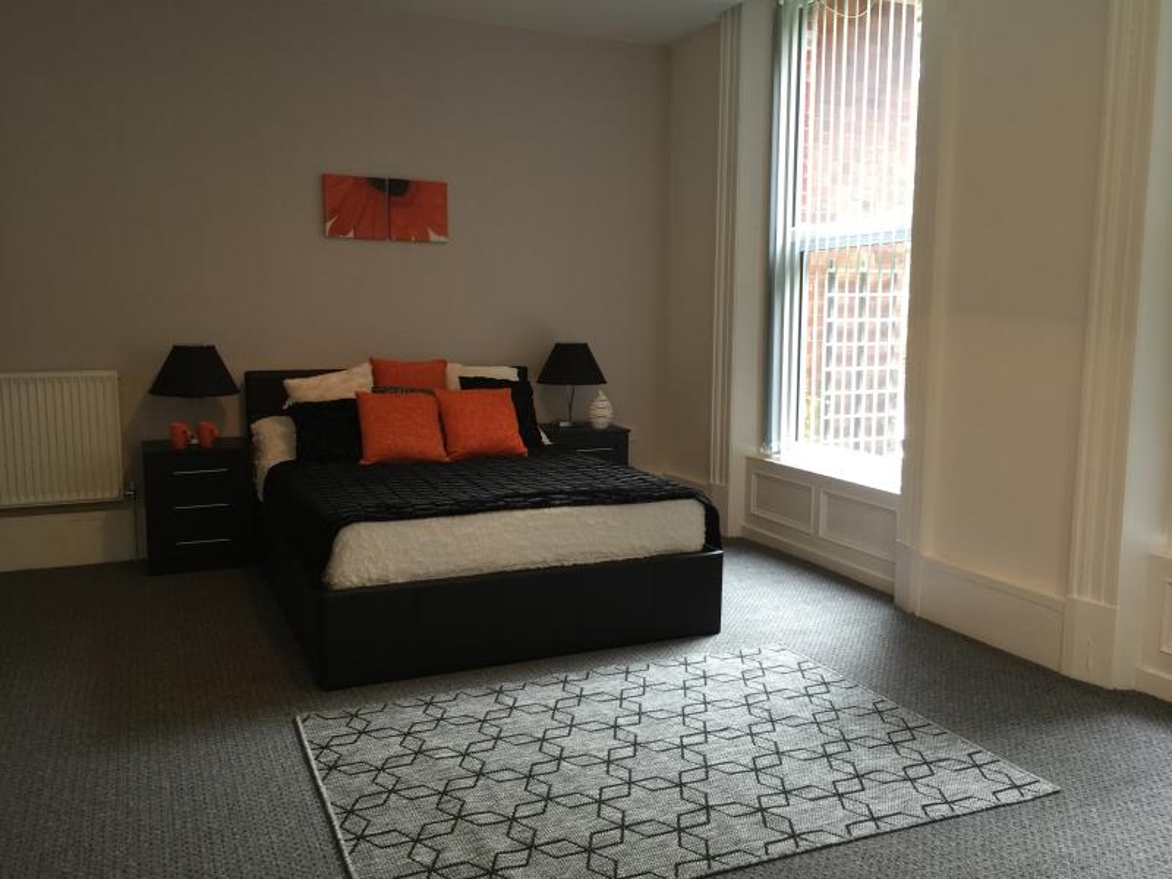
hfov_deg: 61.7
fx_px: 982
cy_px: 440
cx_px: 586
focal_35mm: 29
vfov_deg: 48.2
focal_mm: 4.15
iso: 50
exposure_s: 1/17
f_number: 2.2
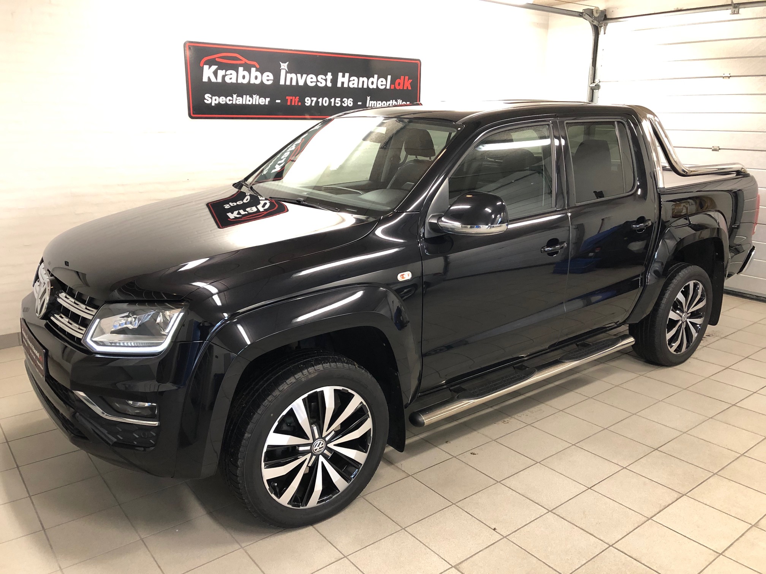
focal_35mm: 28
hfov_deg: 63.4
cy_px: 287
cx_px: 383
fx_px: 620
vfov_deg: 49.7
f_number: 1.8
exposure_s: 1/17
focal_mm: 3.99
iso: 100
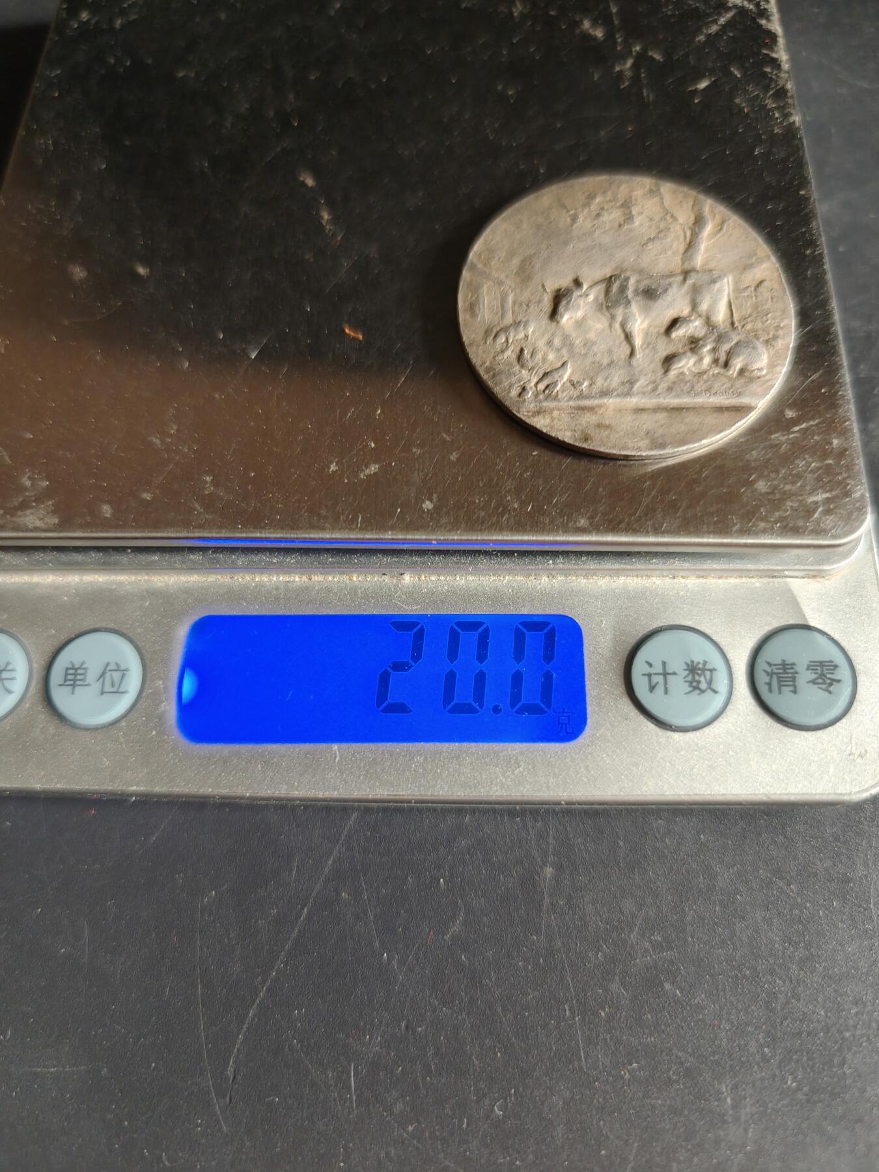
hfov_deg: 58.9
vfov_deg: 73.9
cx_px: 440
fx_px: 779
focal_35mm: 23
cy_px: 586
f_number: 1.6
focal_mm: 6.06
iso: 640
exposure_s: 1/100
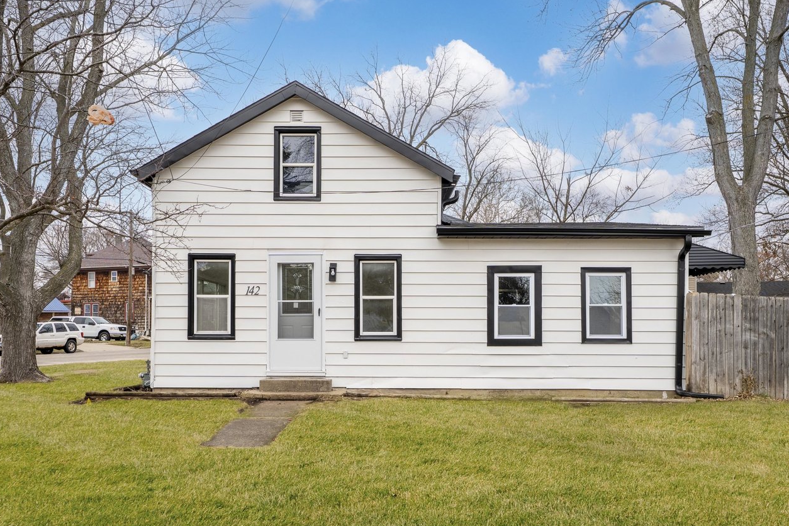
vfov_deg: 42.2
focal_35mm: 31
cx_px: 392
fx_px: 679
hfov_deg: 60.3
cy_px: 308
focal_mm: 24
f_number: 9
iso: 200
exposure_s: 1/160
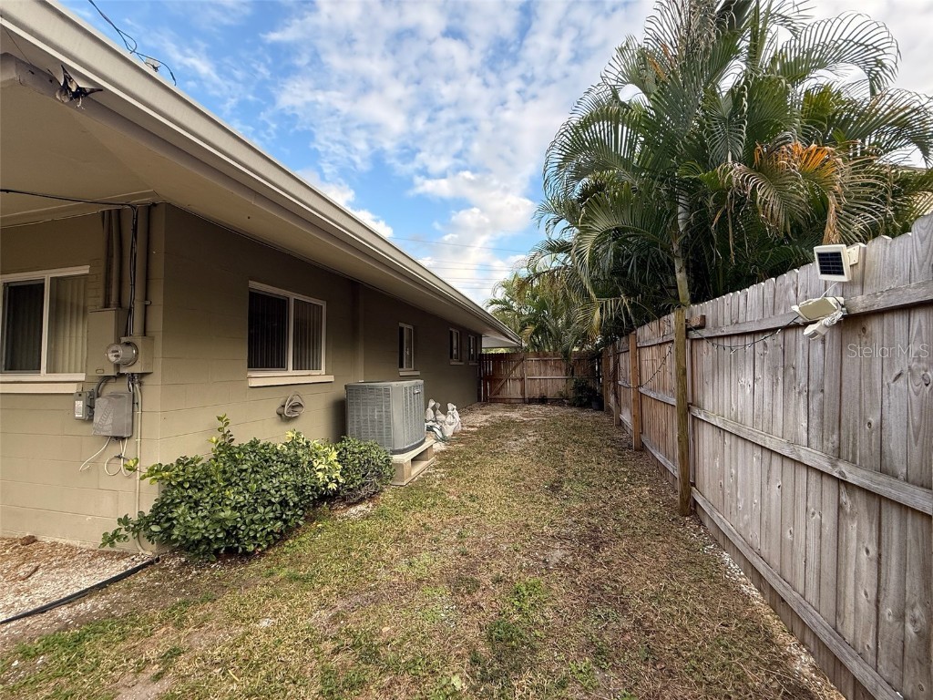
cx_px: 466
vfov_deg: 85.7
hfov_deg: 102.1
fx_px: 377
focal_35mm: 14
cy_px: 350
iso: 64
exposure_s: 1/276
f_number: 2.2
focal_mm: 2.22
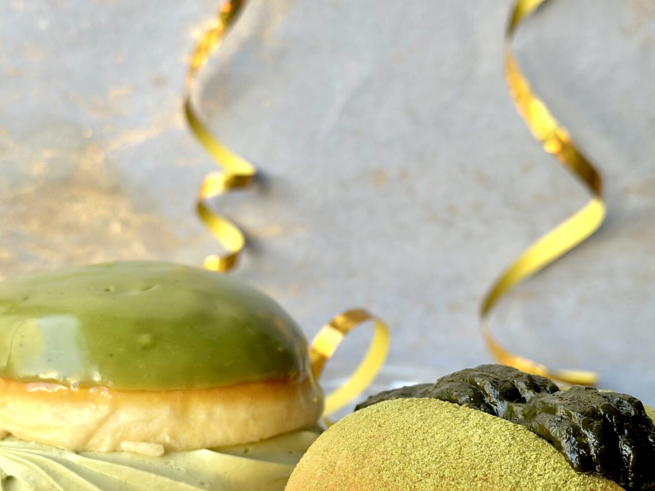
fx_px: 1268
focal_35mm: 67
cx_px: 317
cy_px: 332
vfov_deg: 21.8
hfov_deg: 29.0
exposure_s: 1/296
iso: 80
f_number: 1.78
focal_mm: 6.86
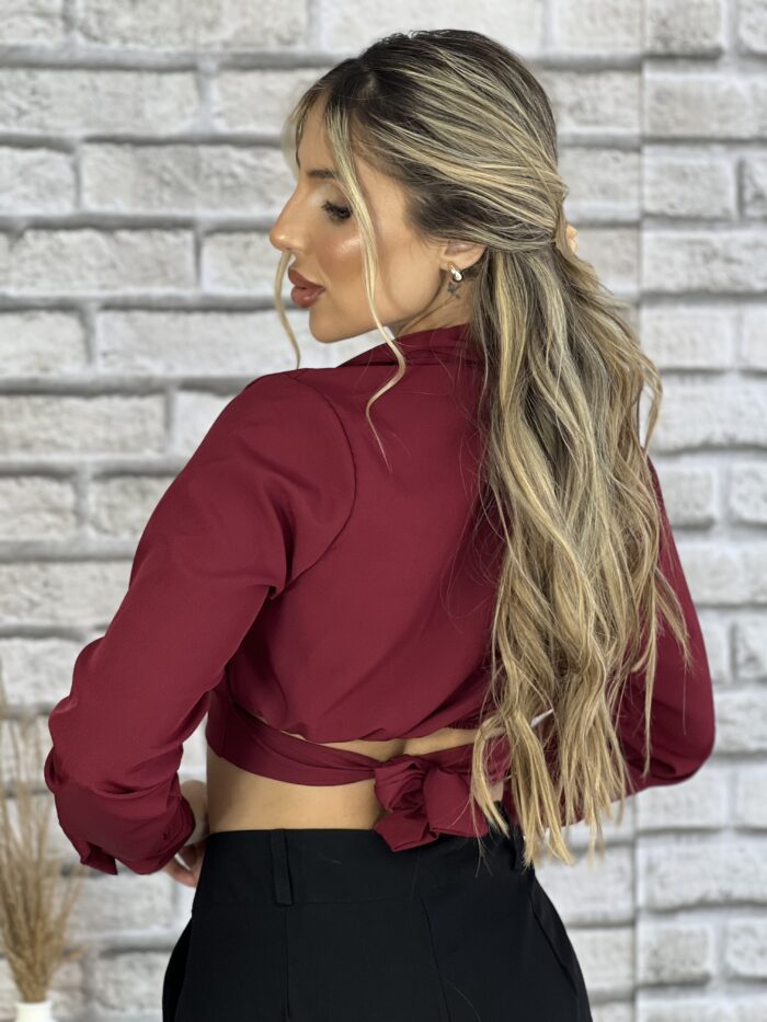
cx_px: 384
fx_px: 2274
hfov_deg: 19.1
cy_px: 511
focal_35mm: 77
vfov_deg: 25.3
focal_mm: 9
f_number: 2.8
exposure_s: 1/120
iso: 100
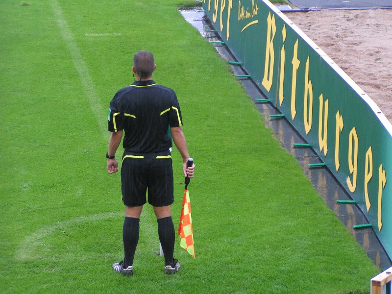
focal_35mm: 157
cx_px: 196
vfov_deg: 9.5
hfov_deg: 12.6
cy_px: 147
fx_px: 1778
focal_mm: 24
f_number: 3.5
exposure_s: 1/60
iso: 200
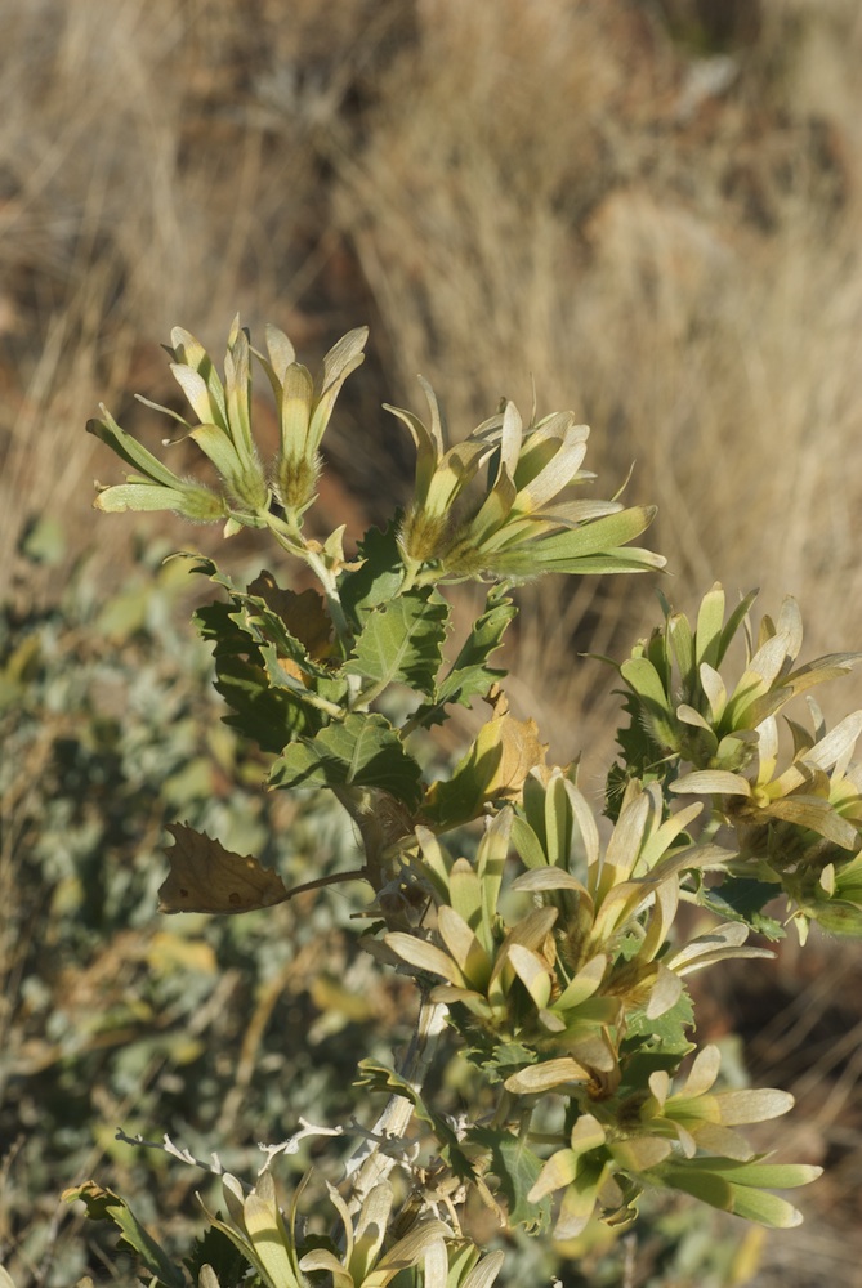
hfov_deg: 10.2
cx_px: 431
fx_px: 4837
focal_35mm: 135
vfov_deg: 15.2
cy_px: 644
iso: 200
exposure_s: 1/125
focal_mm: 90
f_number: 16
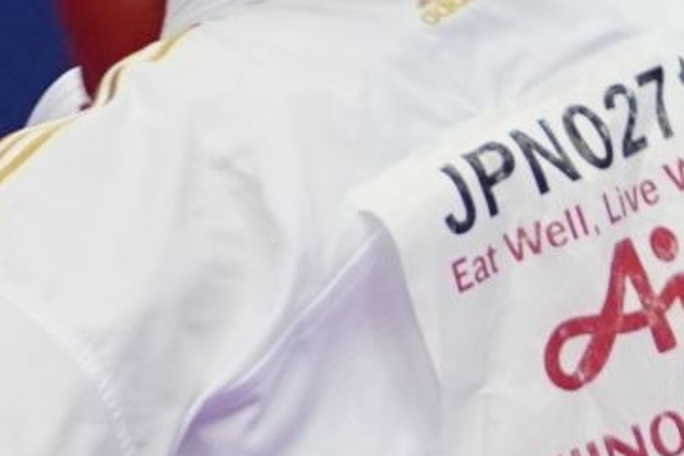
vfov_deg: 1.2
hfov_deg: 1.8
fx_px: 21506
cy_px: 2
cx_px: 441
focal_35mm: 1132
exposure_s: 1/1000
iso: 3200
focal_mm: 152
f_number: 2.8
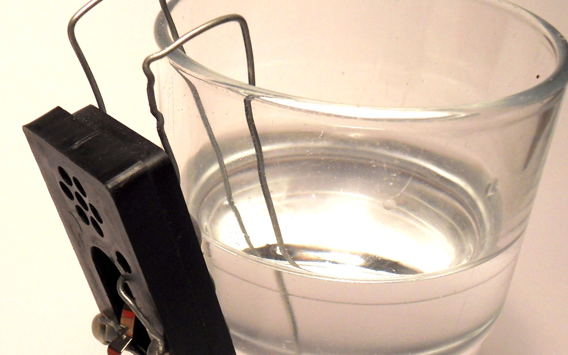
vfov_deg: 18.3
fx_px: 1099
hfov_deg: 28.9
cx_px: 215
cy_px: 234
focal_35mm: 71
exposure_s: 1/60
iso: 100
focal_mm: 7.9
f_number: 4.2
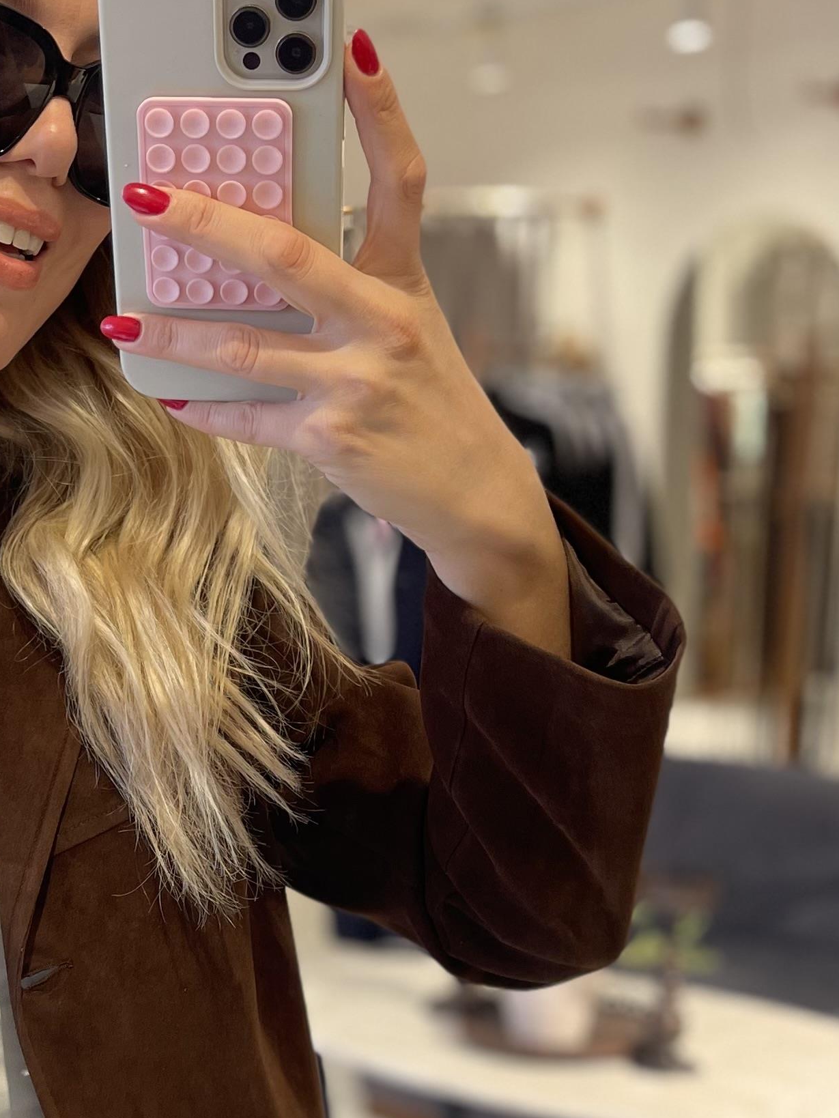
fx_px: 2068
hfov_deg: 21.9
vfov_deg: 29.5
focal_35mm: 64
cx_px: -46
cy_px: 903
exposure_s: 1/50
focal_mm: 5.1
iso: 64
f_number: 1.6
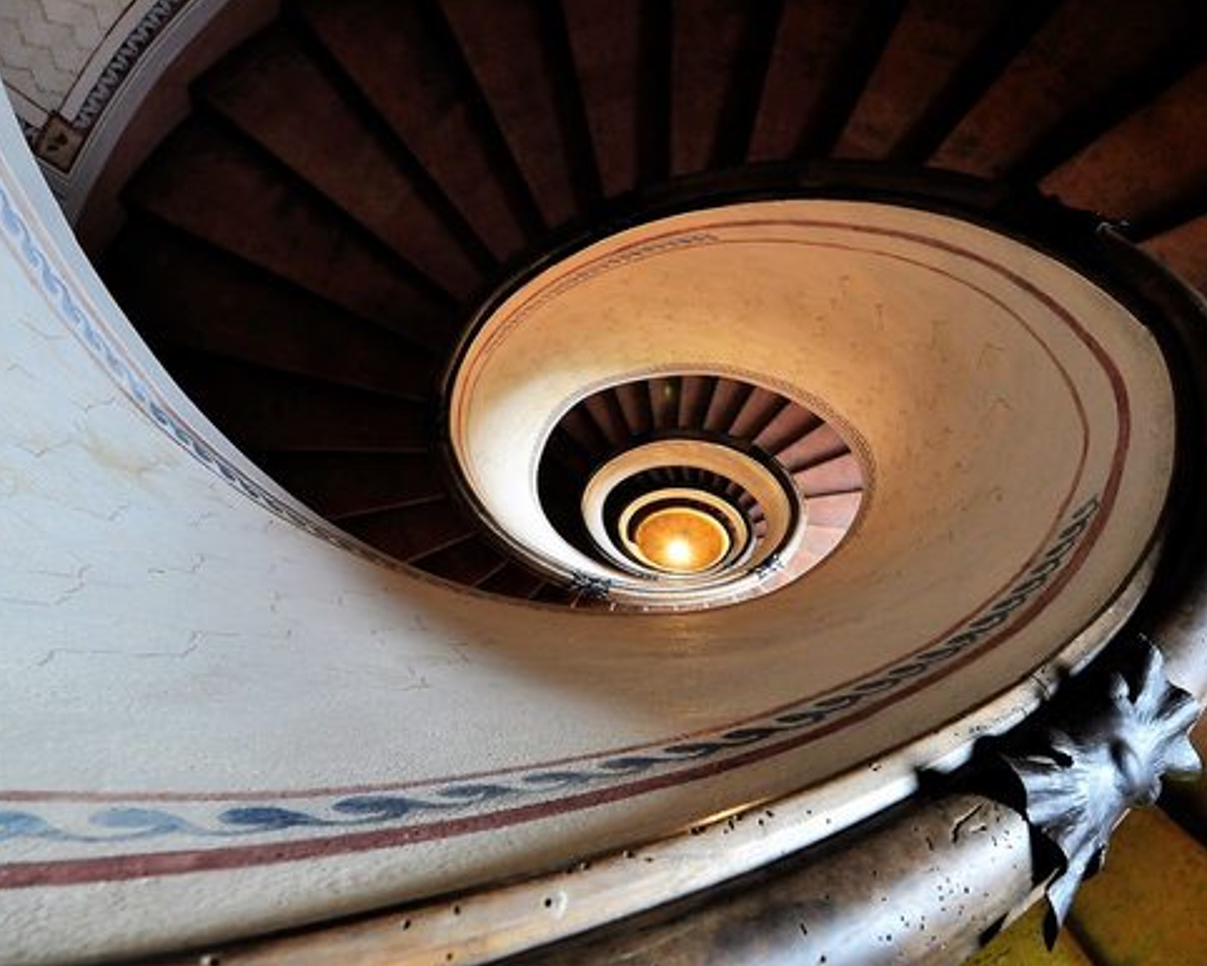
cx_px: 679
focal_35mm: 21
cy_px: 469
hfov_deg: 77.3
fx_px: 750
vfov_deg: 65.5
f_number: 8
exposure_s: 1/50
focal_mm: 12
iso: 800
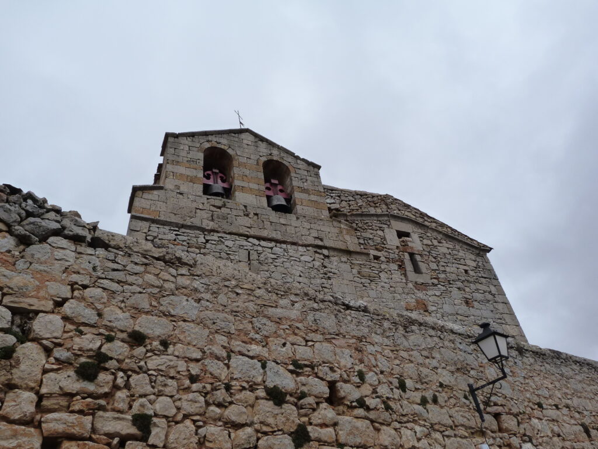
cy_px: 224
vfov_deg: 54.9
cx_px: 299
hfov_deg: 69.4
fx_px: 432
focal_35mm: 25
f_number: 5.6
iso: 125
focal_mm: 4.5
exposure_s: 1/250
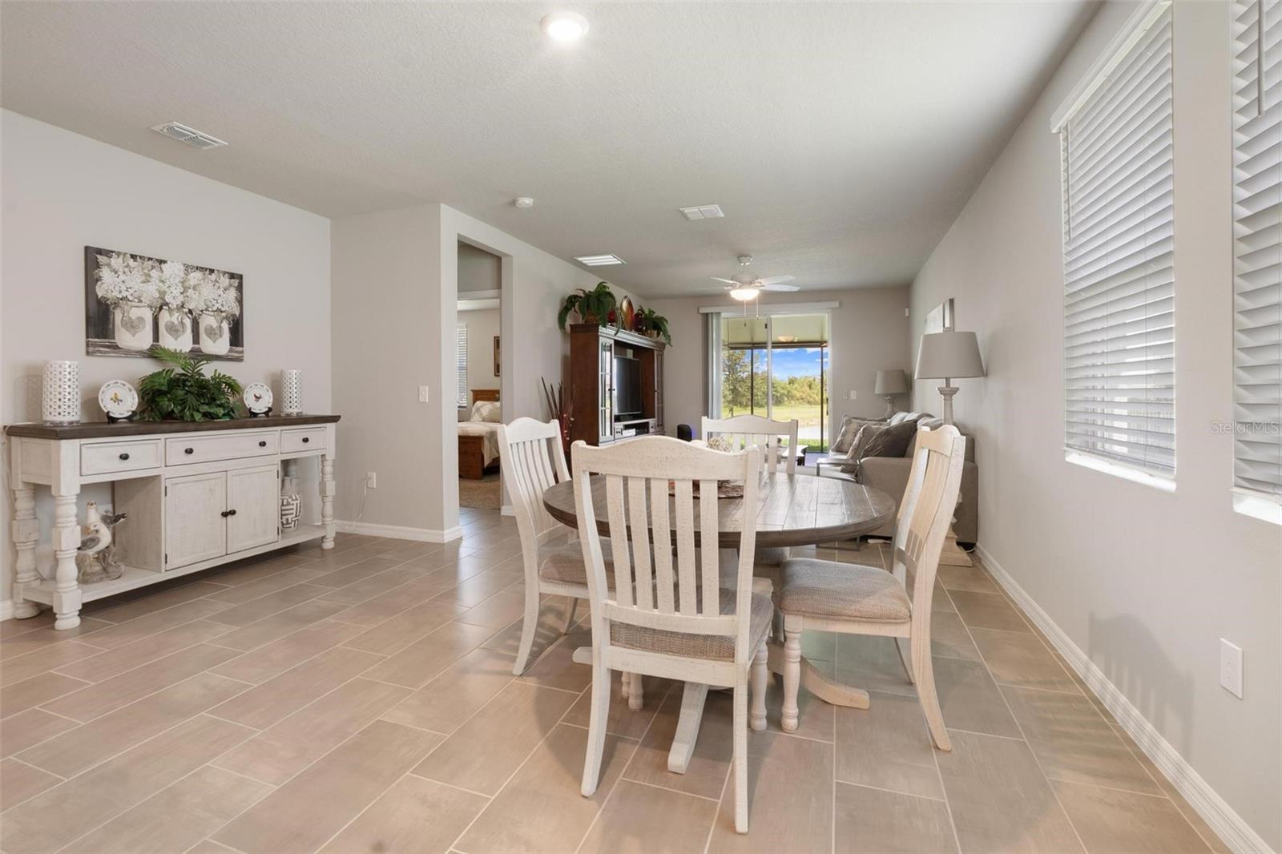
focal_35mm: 15
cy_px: 427
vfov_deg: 77.3
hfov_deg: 100.4
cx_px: 641
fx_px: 534
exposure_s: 2
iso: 250
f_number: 10
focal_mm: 10
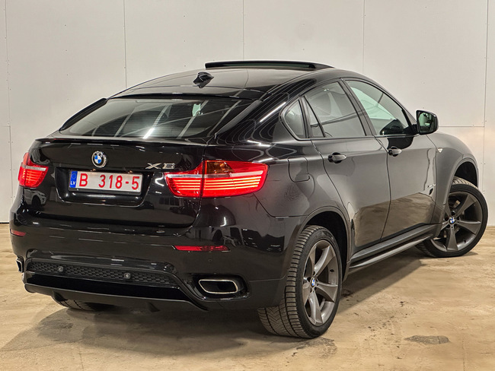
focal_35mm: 77
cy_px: 186
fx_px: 1101
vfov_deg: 19.2
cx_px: 248
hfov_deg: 25.3
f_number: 2.8
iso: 500
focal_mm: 9
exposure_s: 1/34
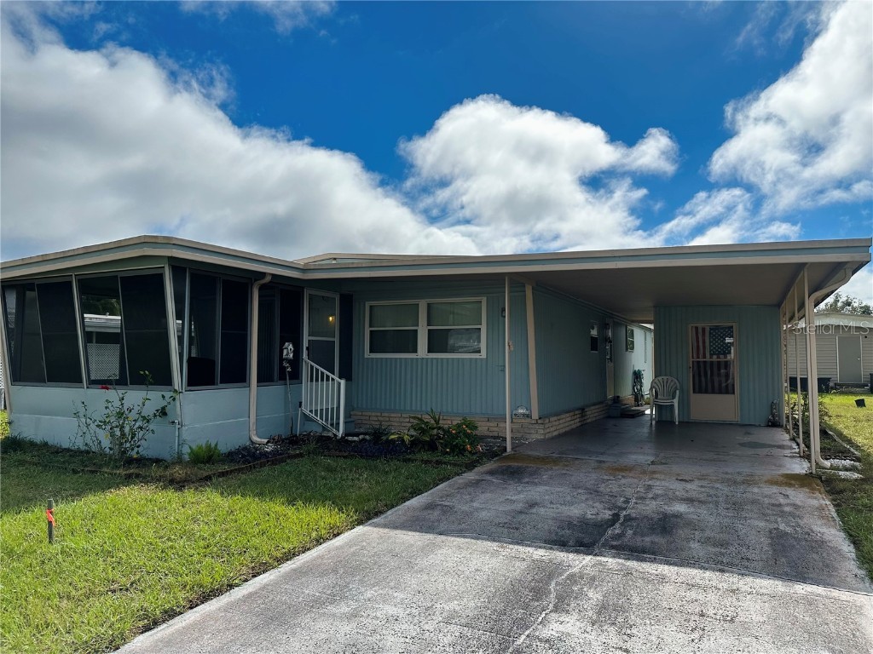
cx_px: 436
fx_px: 605
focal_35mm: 24
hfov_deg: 71.6
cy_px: 327
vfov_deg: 56.8
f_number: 1.78
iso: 80
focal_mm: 6.86
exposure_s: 1/13699
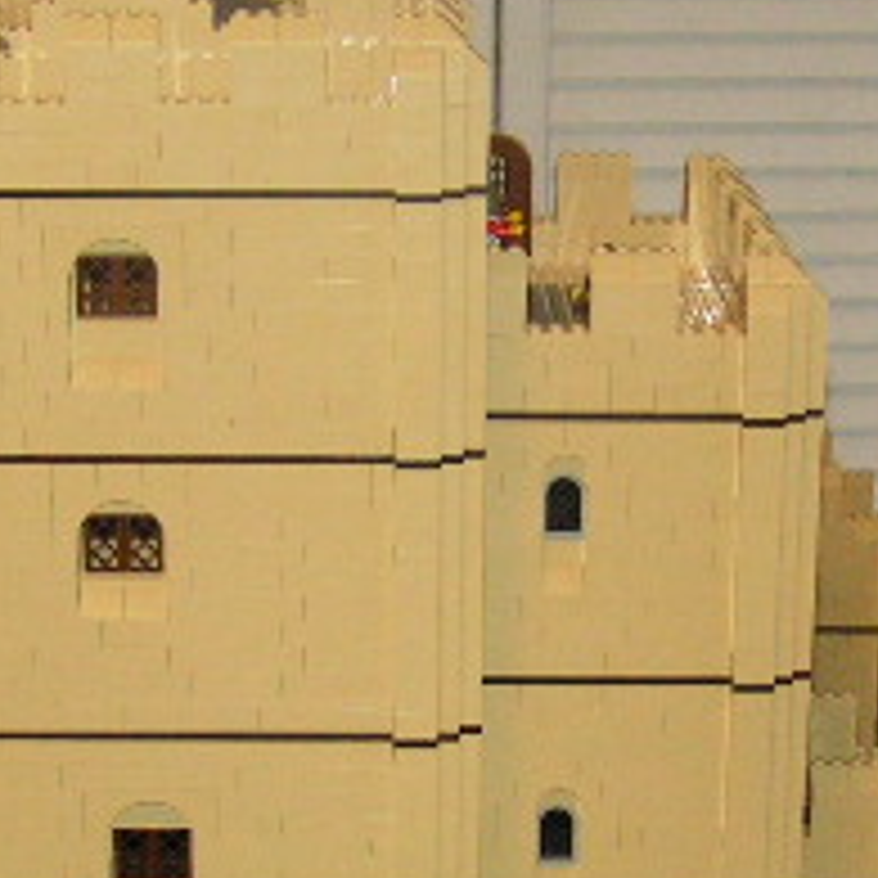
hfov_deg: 15.8
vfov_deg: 15.7
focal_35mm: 110
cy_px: 761
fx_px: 3157
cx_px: 486
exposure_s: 1/40
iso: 200
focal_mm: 6.3
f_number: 2.8
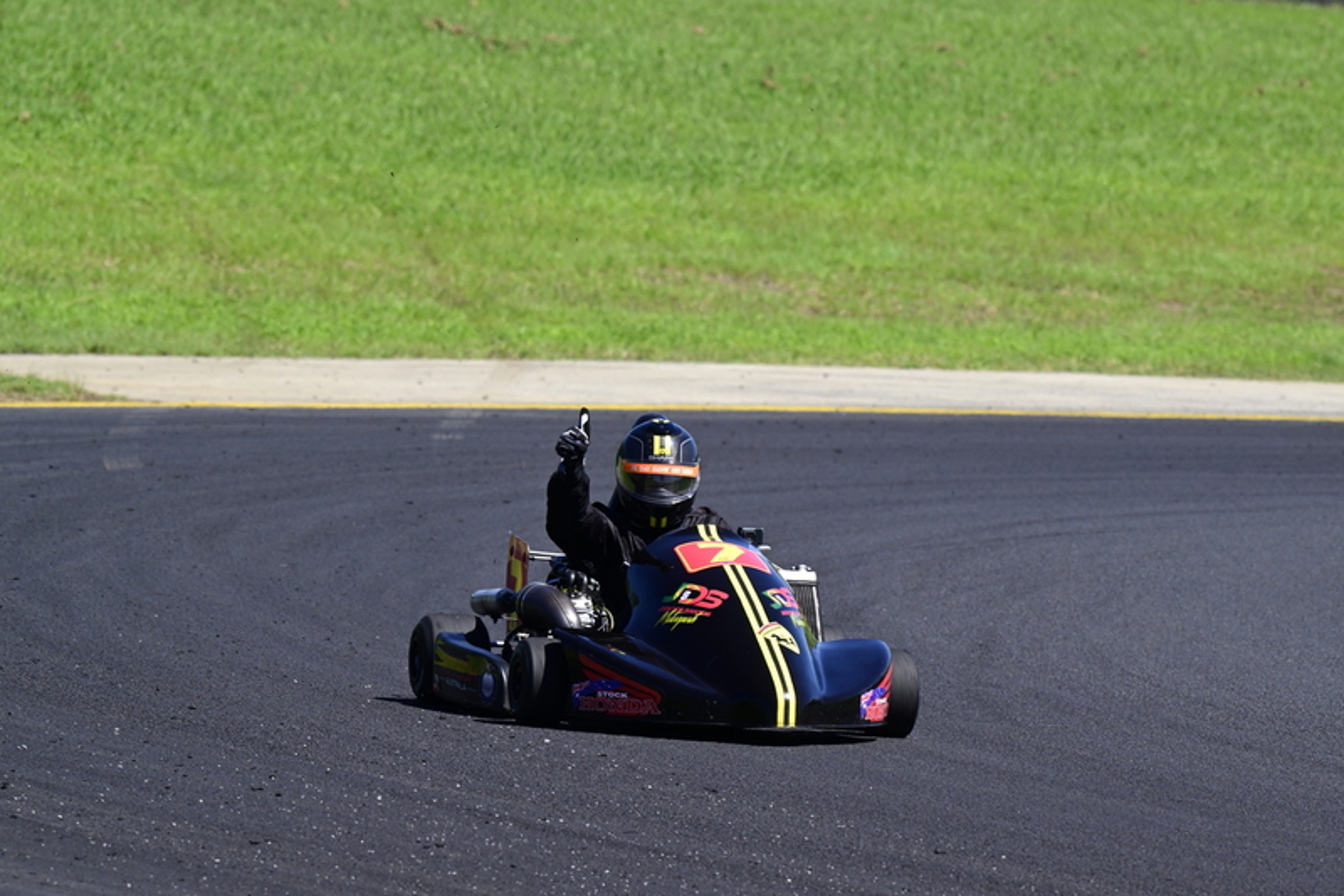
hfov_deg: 5.4
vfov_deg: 3.6
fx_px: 14183
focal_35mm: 380
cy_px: 448
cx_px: 672
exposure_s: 1/640
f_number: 11
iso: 500
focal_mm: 380
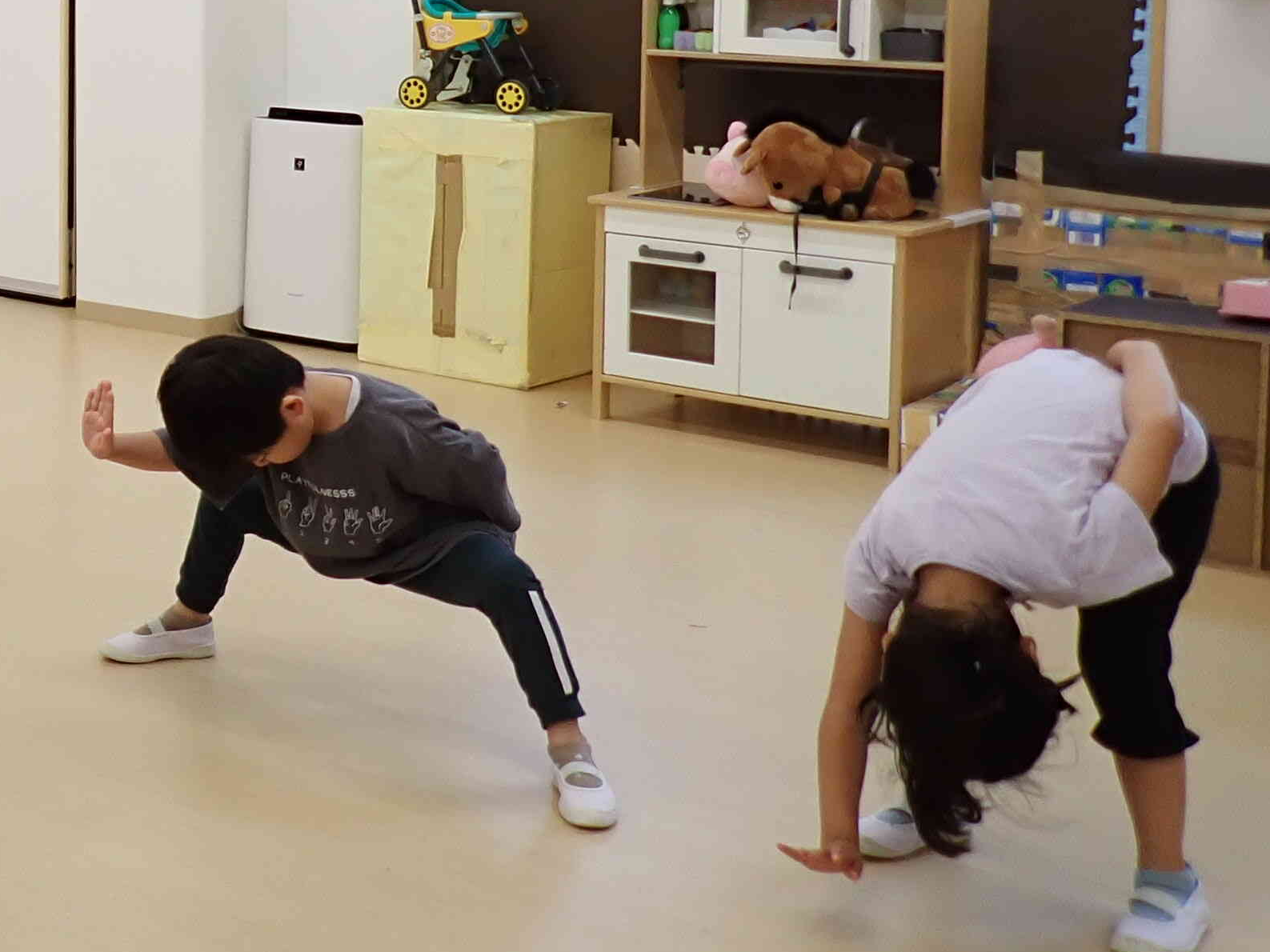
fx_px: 2311
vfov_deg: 22.7
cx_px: -185
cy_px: 78
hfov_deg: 27.6
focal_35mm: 63
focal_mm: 4.5
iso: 100
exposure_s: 1/125
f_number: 2
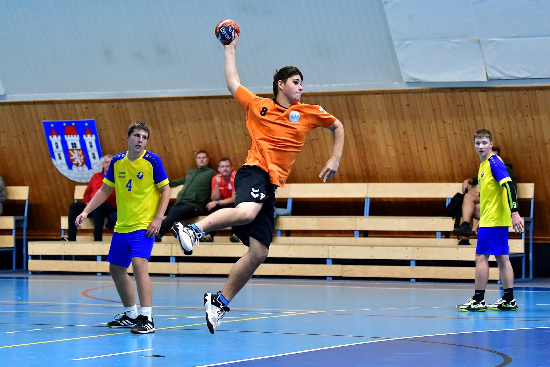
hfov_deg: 19.5
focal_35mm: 105
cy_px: 184
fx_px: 1604
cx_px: 275
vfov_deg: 13.0
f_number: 2.8
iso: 1600
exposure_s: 1/500
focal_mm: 70
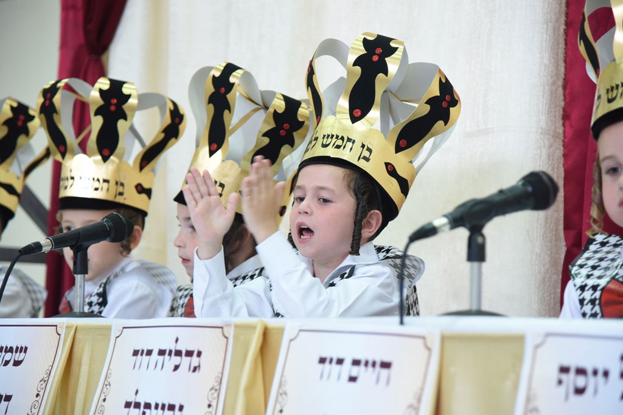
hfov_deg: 19.5
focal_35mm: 105
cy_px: 208
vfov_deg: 13.0
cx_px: 312
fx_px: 1817
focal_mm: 105
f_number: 4.5
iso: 1600
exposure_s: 1/100
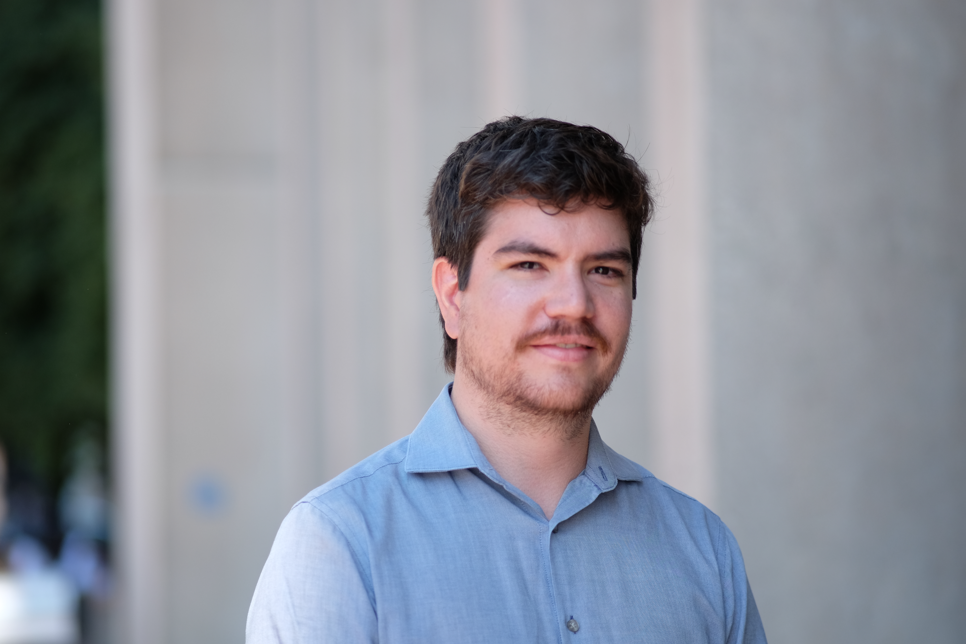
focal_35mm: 128
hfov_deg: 16.0
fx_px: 3434
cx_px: 483
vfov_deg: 10.7
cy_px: 322
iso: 200
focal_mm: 85
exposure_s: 1/1400
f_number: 1.8
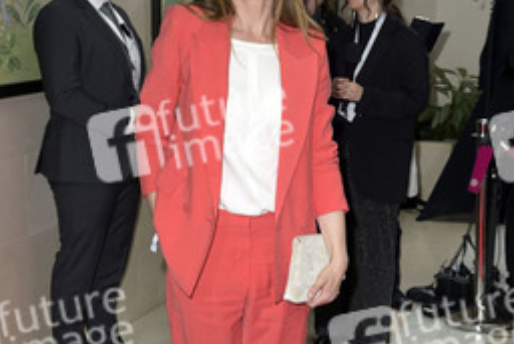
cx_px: 249
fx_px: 1114
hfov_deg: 26.0
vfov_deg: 17.5
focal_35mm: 78
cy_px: 235
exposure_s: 1/200
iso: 640
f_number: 5.6
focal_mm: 50
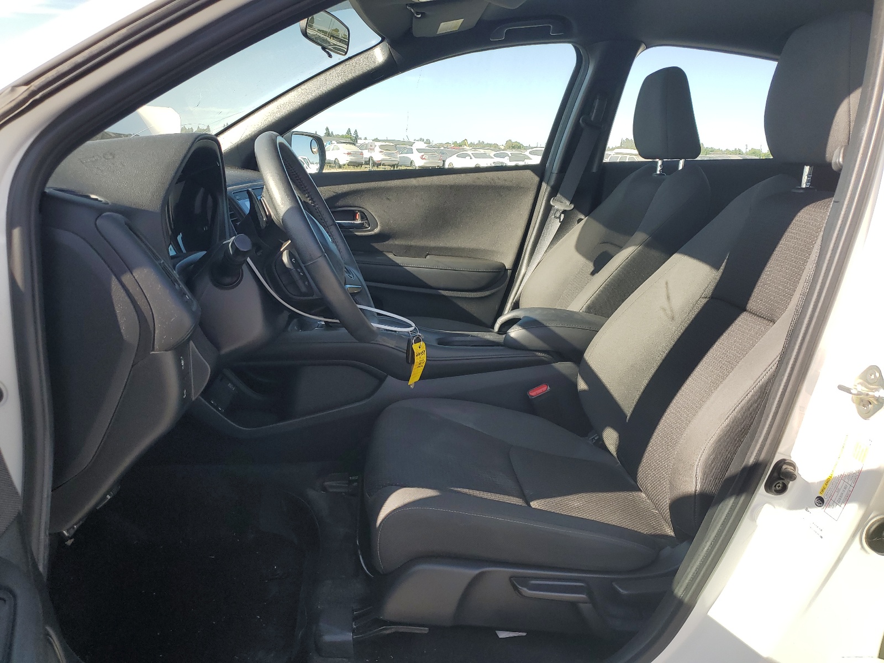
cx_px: 442
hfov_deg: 67.3
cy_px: 332
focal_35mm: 26
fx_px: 664
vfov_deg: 53.1
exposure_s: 1/1000
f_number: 1.5
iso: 50
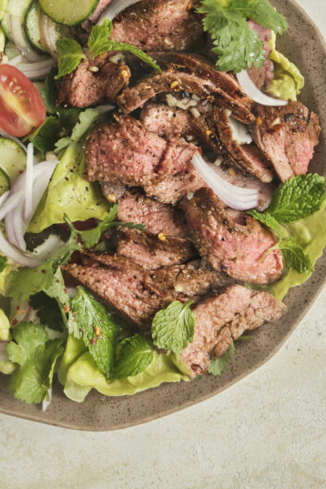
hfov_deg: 13.5
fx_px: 1372
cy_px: 166
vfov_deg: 20.1
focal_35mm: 101
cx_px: 88
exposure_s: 1/250
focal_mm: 35
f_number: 8
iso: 160
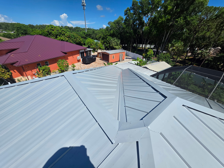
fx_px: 84
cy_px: 84
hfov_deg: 106.2
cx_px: 112
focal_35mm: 13
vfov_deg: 89.9
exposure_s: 1/3521
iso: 40
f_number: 1.9
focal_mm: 2.2
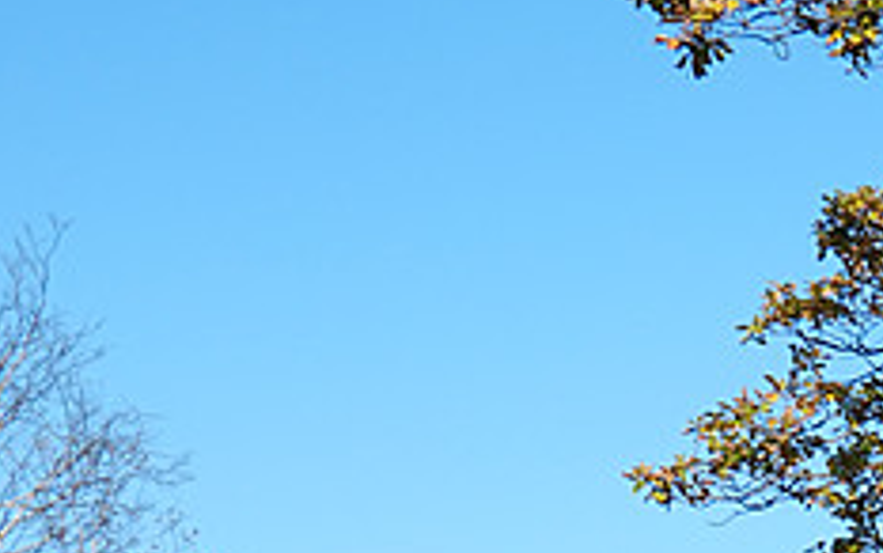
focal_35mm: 168
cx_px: 1292
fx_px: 4046
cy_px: 767
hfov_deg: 11.9
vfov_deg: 7.7
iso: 125
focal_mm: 17.88
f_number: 5.6
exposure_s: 1/400
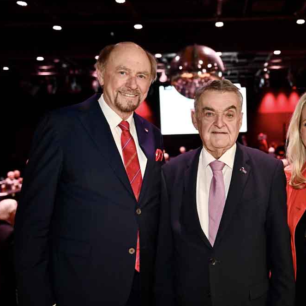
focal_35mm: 41
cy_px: 153
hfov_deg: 39.9
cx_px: 224
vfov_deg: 40.9
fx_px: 410
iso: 1100
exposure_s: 1/125
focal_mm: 32
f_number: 2.8
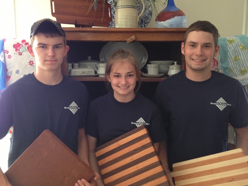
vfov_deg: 40.7
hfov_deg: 52.6
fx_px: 251
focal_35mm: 35
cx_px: 124
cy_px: 93
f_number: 2.4
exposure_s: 1/20
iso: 160
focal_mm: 4.28
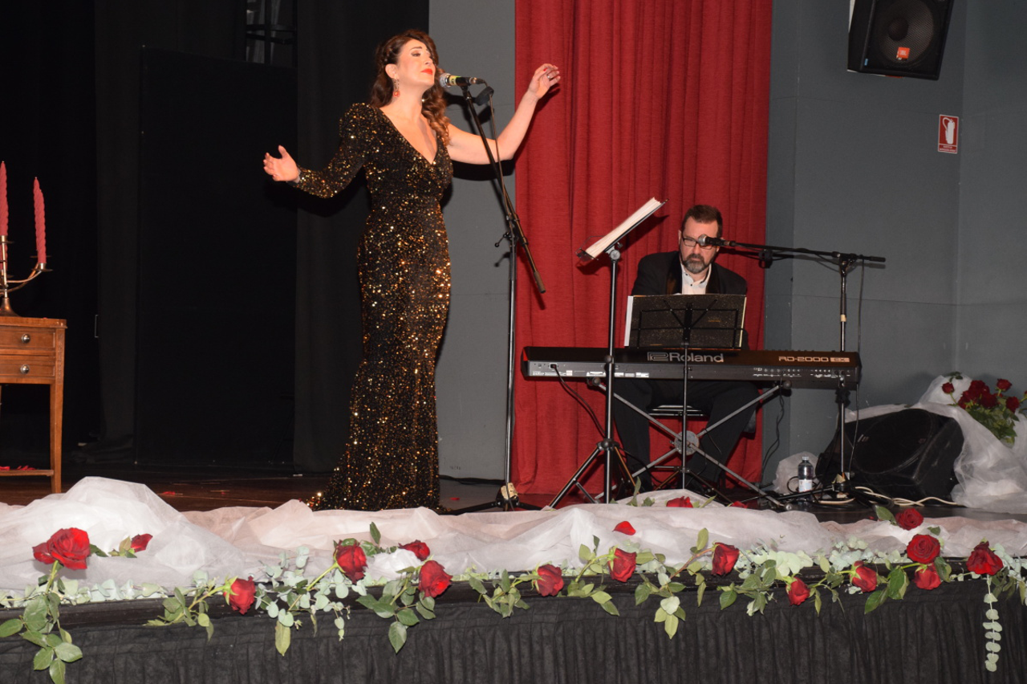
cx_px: 514
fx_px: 2566
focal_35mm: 90
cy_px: 342
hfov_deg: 22.6
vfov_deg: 15.2
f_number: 8
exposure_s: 1/100
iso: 1600
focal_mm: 60
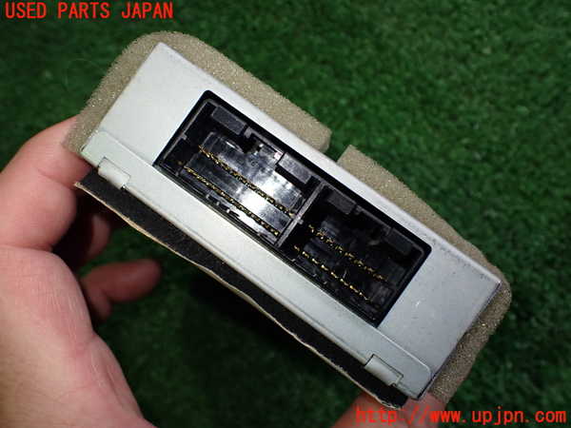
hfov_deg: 60.0
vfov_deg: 46.8
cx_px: 286
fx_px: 495
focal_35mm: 30
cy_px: 214
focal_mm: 5.4
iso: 200
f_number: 2.3
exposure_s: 1/125
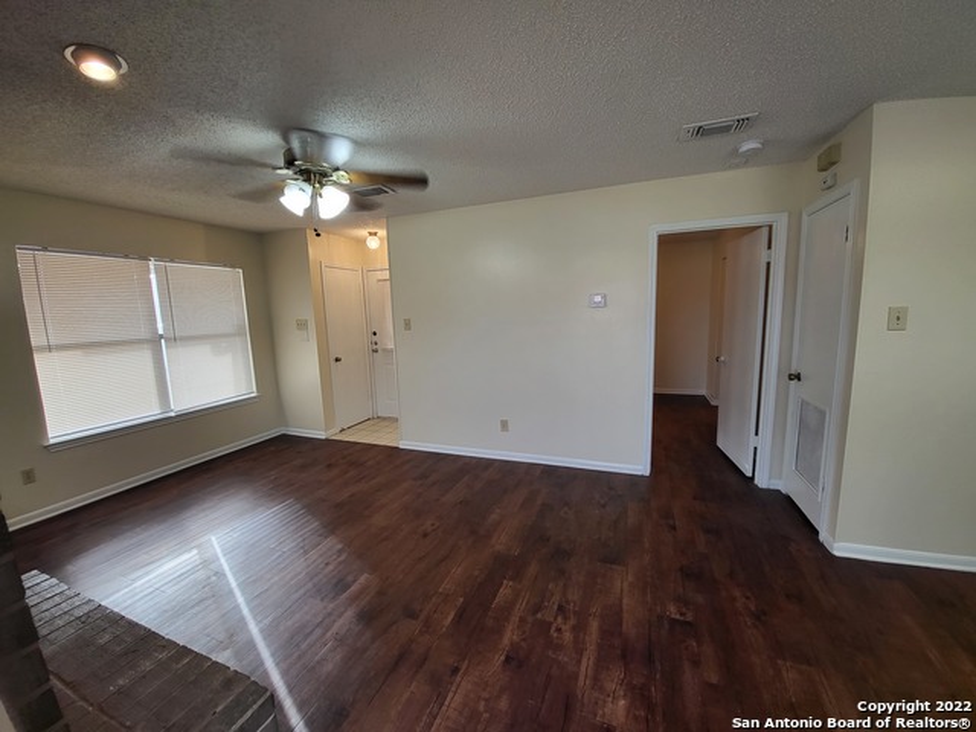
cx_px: 488
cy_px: 366
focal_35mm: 13
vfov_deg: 89.9
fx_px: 367
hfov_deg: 106.2
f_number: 2.2
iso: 100
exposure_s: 1/60
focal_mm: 1.74
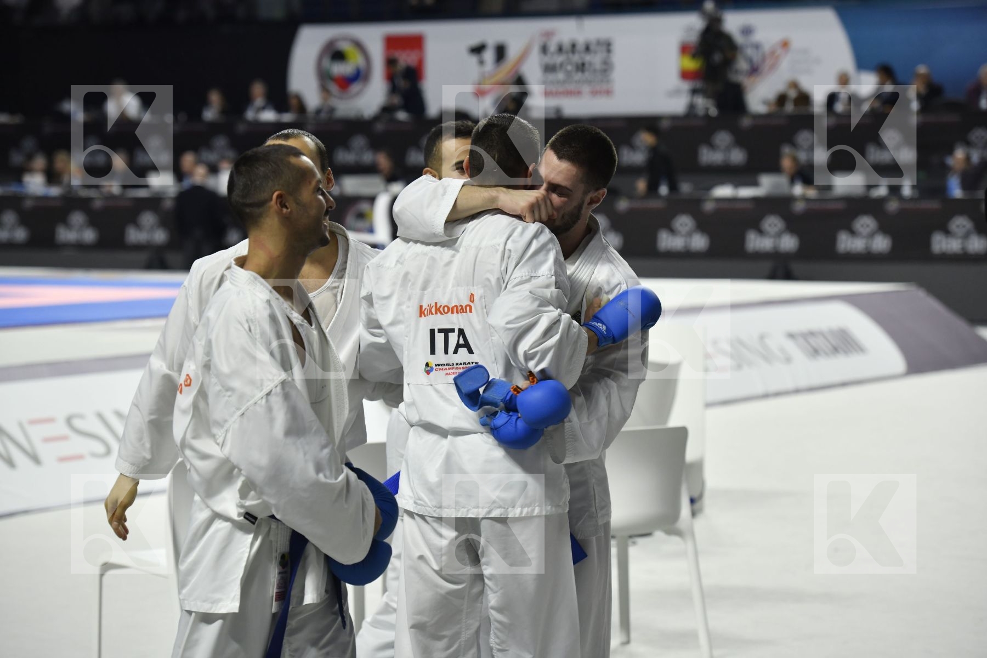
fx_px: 3070
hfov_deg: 18.3
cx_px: 494
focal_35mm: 112
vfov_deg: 12.2
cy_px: 329
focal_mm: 112
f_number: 4
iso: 1250
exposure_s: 1/500
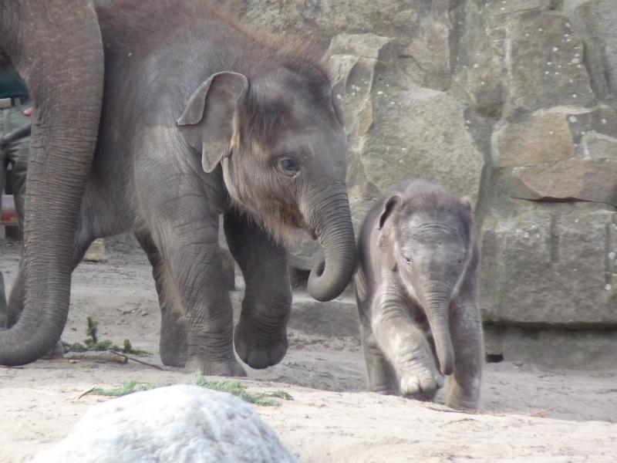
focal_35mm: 692
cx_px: 308
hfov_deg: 2.9
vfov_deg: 2.1
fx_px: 12334
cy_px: 232
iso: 200
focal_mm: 86.4
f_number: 4.4
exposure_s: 1/250
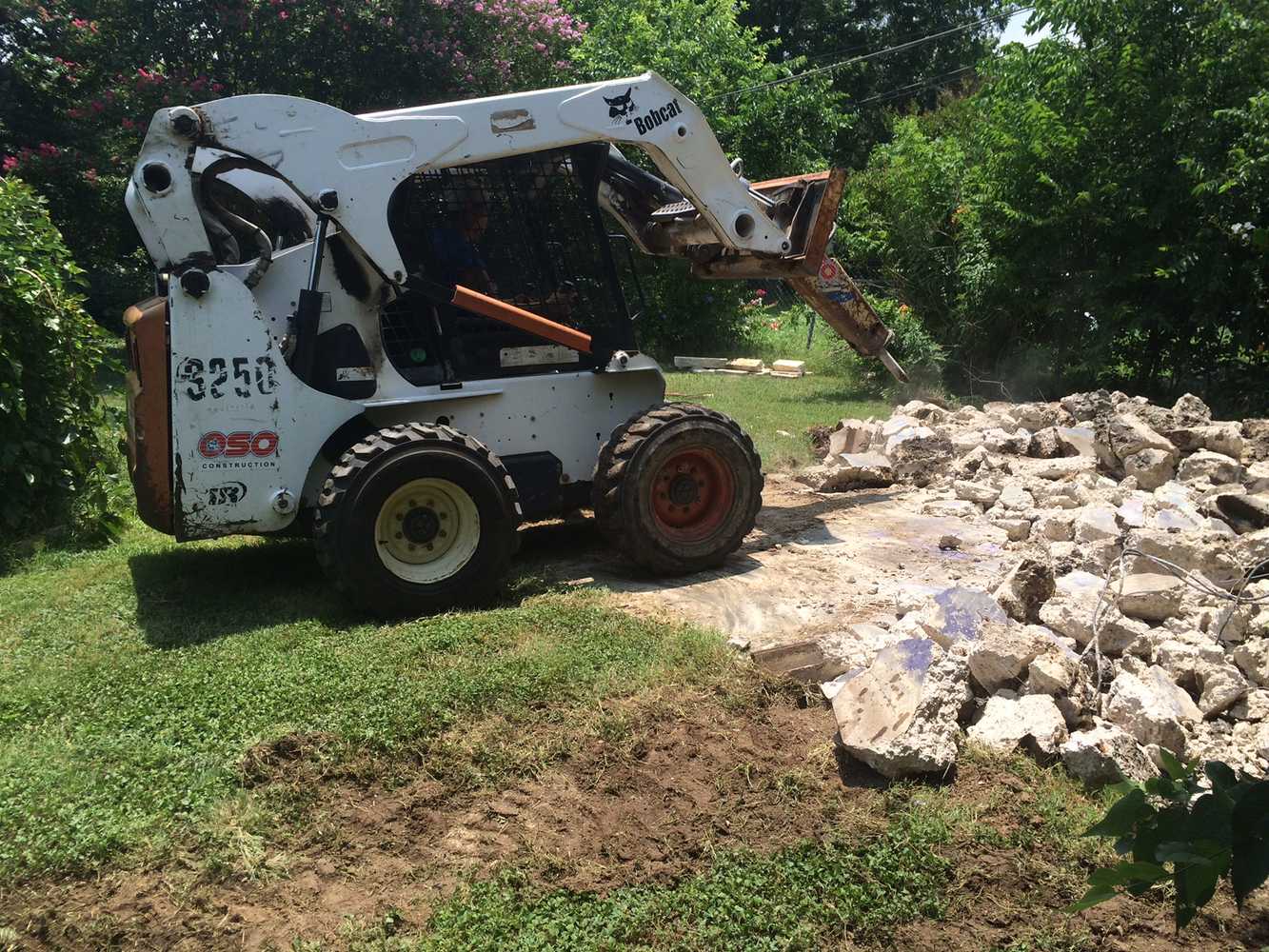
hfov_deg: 60.0
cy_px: 476
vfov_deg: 46.8
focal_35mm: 30
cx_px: 634
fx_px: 1100
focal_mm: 4.12
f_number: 2.2
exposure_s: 1/1642
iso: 40
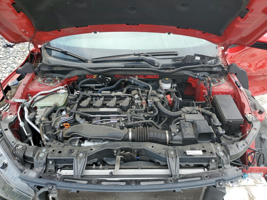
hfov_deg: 67.3
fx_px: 201
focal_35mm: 26
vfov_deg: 53.1
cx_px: 134
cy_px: 100
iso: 50
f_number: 1.5
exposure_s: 1/667
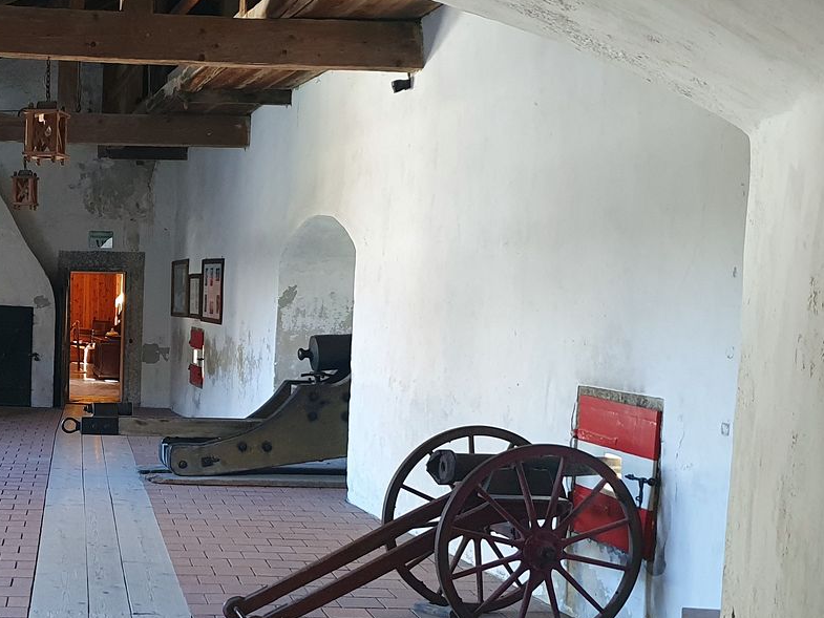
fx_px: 1262
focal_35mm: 53
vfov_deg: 27.3
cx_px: 104
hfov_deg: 34.4
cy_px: 438
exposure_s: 1/120
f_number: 1.5
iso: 200
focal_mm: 4.32
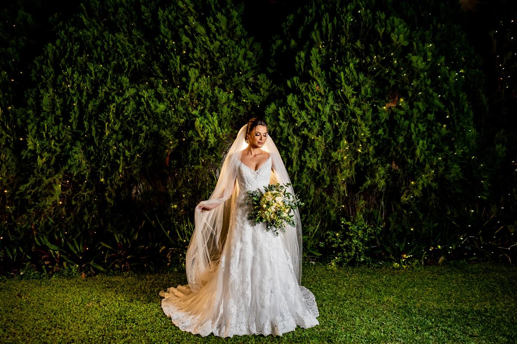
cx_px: 258
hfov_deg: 65.5
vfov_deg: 46.4
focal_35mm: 28
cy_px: 172
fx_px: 402
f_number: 2.8
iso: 1250
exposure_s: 1/200
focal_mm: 28
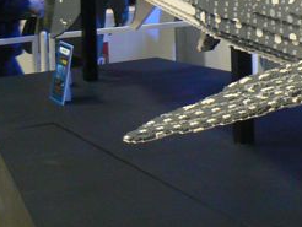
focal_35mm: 117
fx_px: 1022
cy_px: -129
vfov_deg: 12.0
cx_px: 437
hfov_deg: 15.6
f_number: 2.8
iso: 200
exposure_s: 1/30
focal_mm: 6
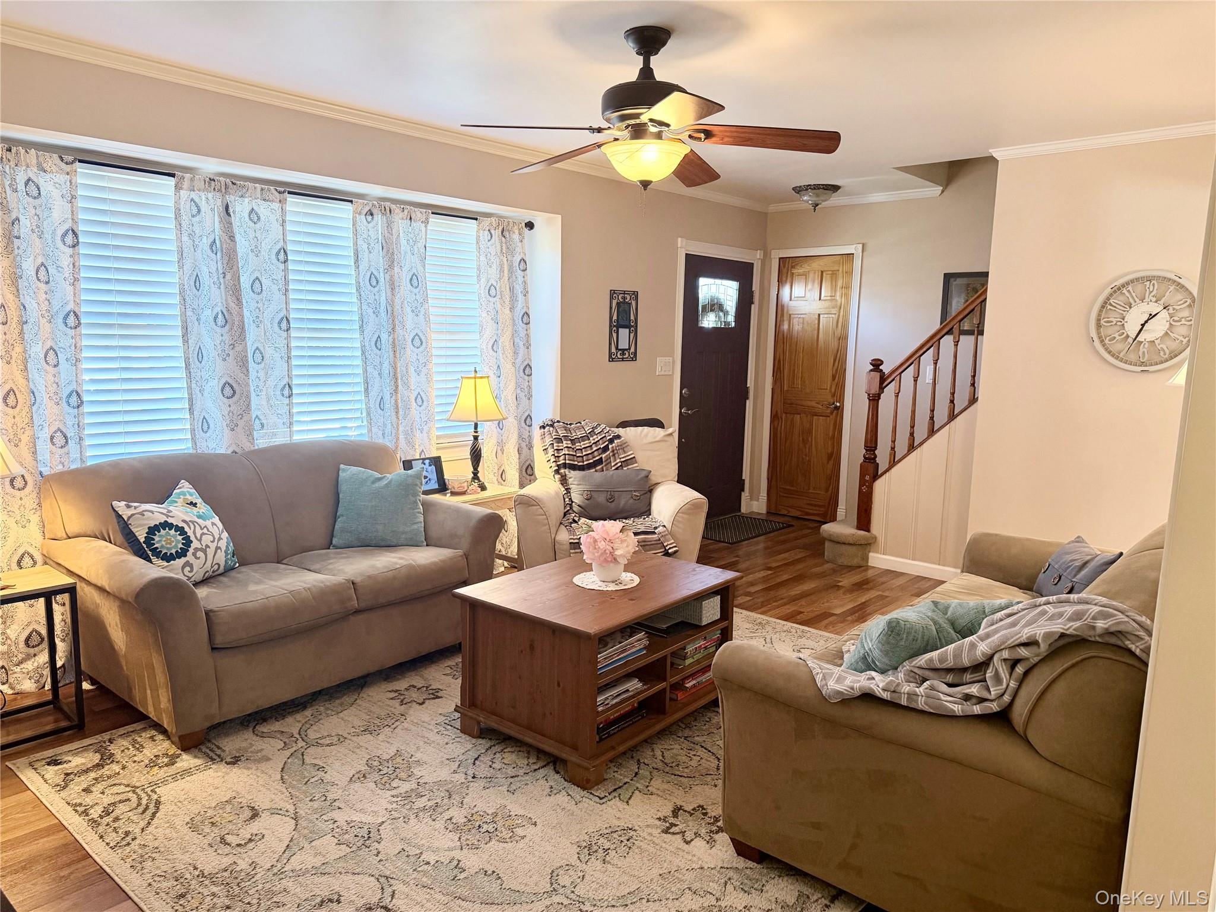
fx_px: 843
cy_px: 456
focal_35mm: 24
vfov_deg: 56.8
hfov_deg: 71.6
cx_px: 608
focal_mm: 6.76
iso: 250
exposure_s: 1/120
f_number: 1.78
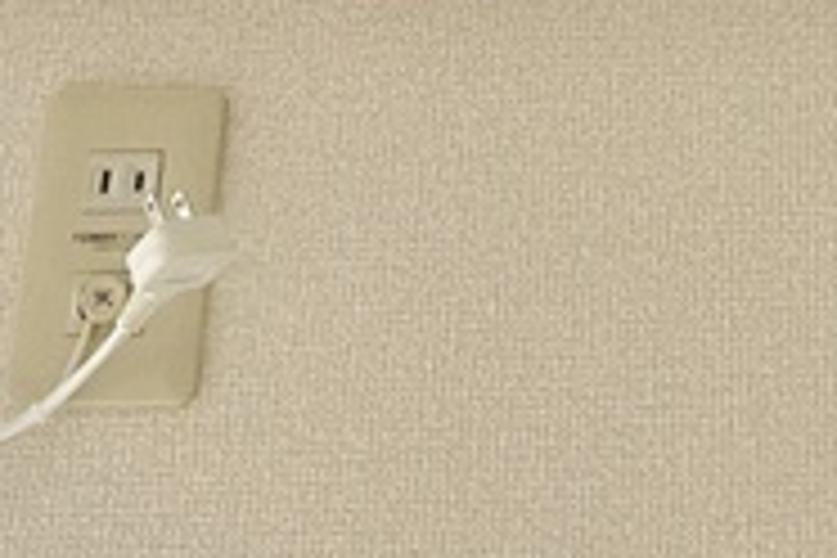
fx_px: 2371
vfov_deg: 12.4
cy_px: -398
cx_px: 922
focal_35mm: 102
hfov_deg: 19.2
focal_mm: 4.25
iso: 640
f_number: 1.8
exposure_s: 1/40
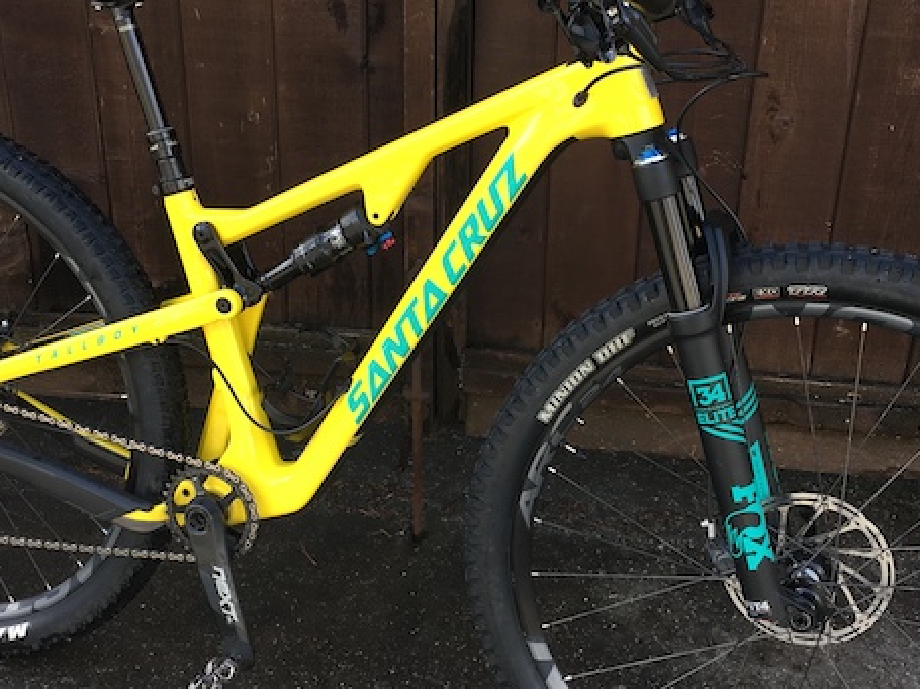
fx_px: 1355
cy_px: 335
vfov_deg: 28.5
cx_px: 425
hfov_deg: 37.5
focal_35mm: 51
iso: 25
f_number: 2.2
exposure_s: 1/133
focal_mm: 4.15
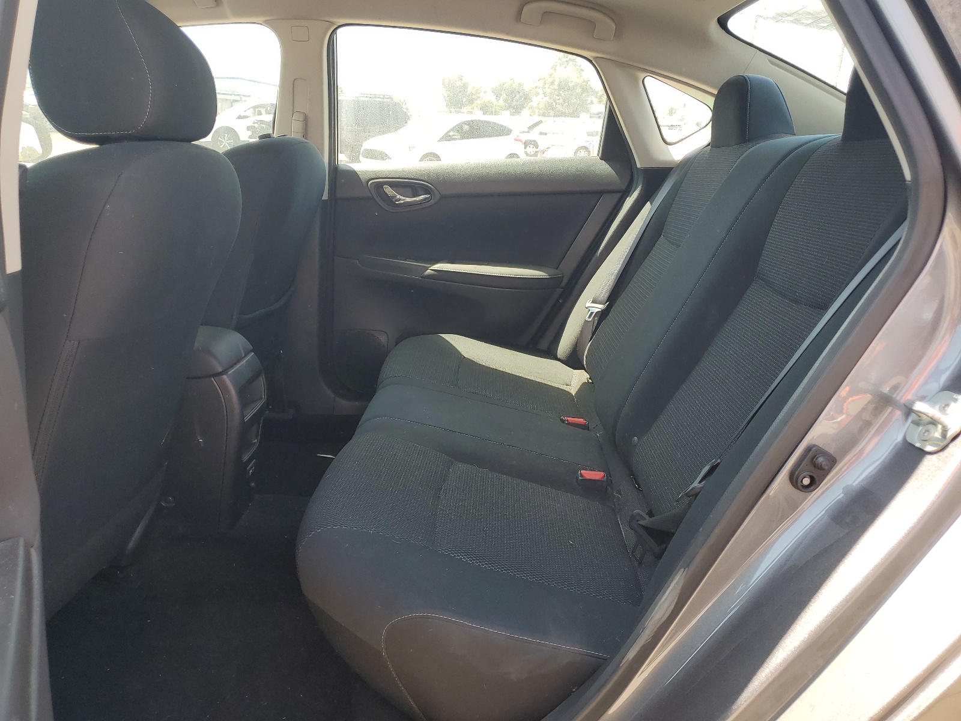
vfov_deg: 53.1
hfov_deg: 67.3
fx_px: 722
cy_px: 360
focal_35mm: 26
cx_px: 480
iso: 50
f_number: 1.5
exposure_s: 1/303
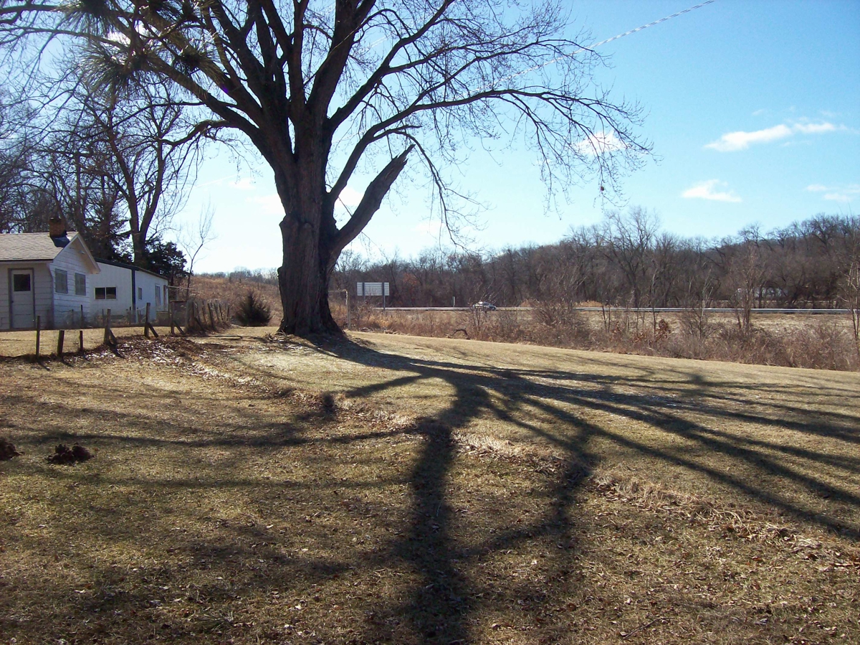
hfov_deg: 51.4
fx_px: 894
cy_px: 322
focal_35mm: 36
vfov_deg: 39.6
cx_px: 430
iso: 80
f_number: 4.8
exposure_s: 1/518
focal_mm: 6
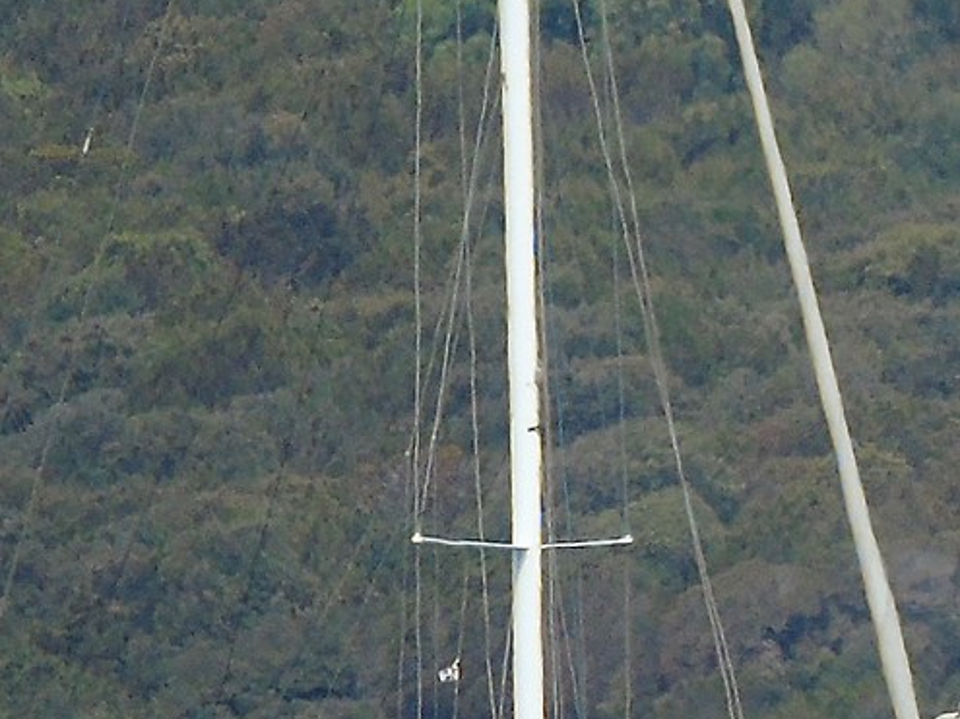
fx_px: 73835
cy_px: 428
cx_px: 2234
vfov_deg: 0.6
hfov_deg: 0.7
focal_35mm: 2663
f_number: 5.7
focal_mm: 98
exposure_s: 1/320
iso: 80
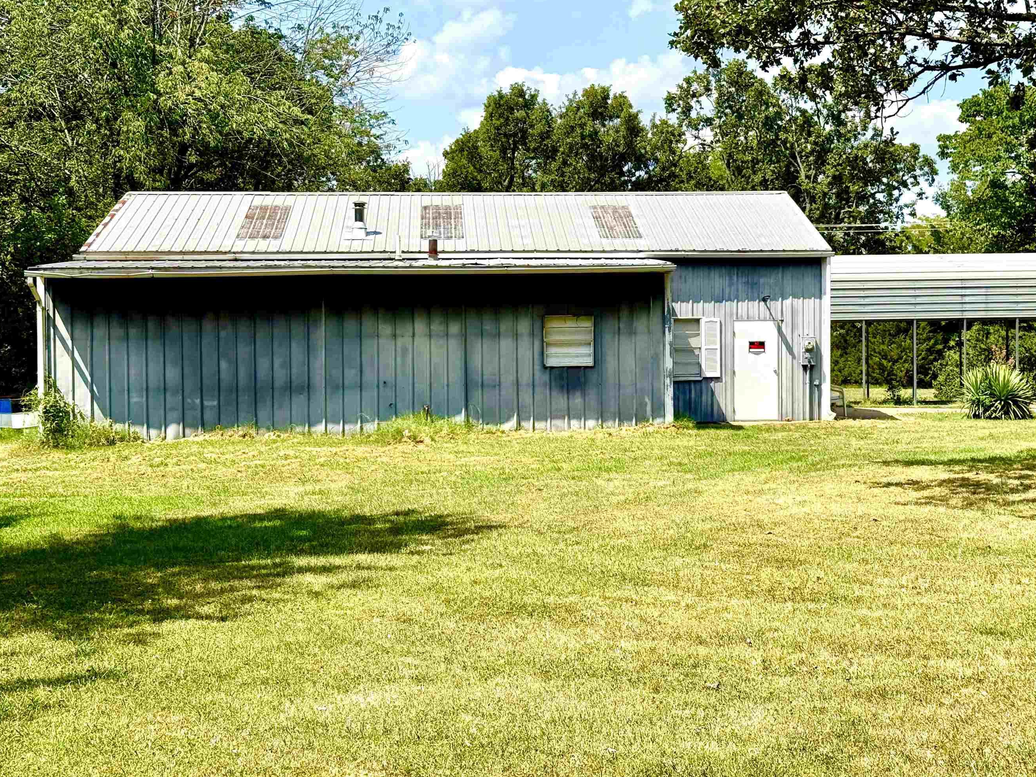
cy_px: 345
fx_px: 1676
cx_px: 600
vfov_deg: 26.1
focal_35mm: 56
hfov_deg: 34.3
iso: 64
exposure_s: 1/4878
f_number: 1.78
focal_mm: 6.76
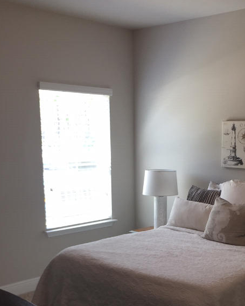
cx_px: 181
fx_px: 462
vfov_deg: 35.6
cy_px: 239
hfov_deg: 29.3
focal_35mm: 51
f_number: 2.2
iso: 32
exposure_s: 1/40
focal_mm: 4.15
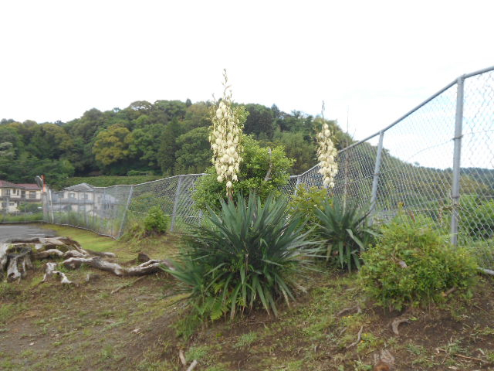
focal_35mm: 39
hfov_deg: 47.9
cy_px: 186
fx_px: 557
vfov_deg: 36.8
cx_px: 247
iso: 80
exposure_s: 1/200
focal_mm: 6.7
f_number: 3.9
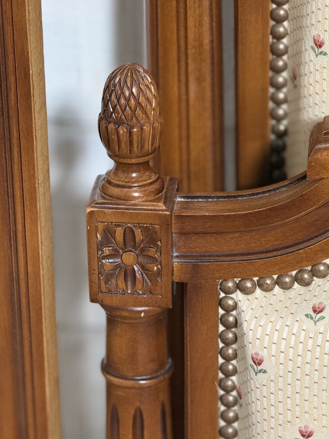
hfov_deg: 10.3
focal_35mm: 144
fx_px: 1825
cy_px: 212
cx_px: 157
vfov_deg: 13.7
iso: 500
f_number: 2.8
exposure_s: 1/100
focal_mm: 15.66
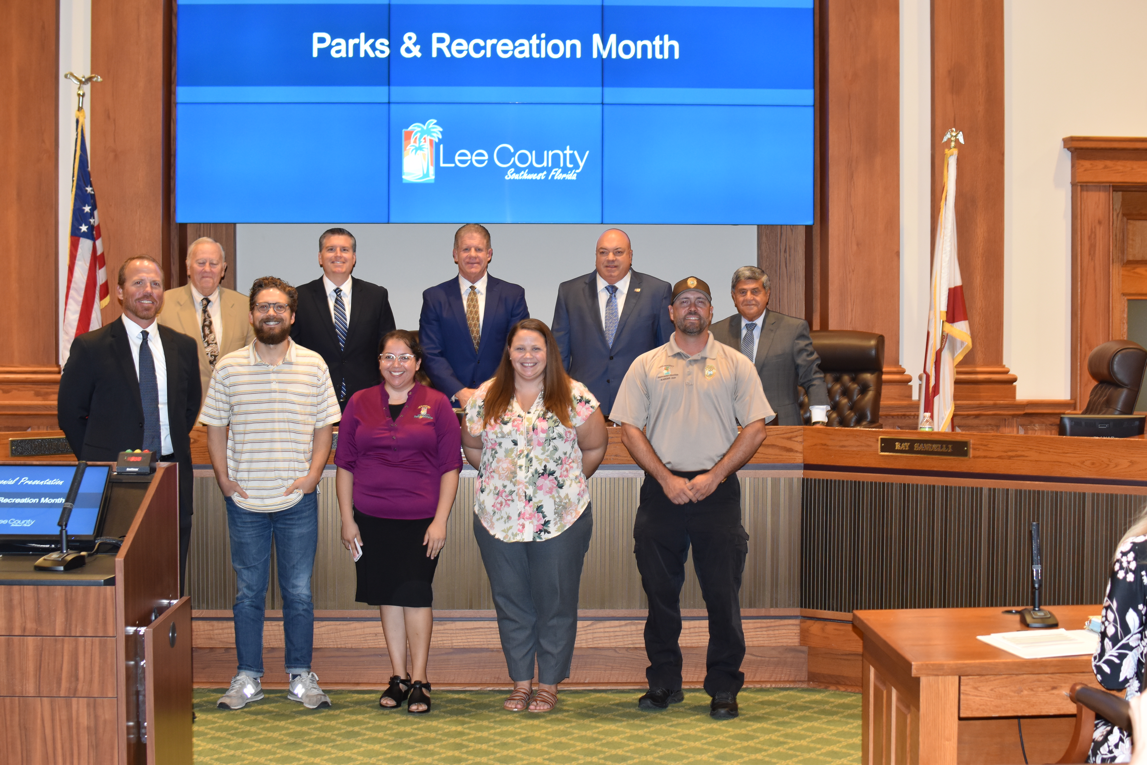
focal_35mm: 52
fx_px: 1673
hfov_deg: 37.9
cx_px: 574
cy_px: 382
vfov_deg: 25.8
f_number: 3.2
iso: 800
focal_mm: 35
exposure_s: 1/60
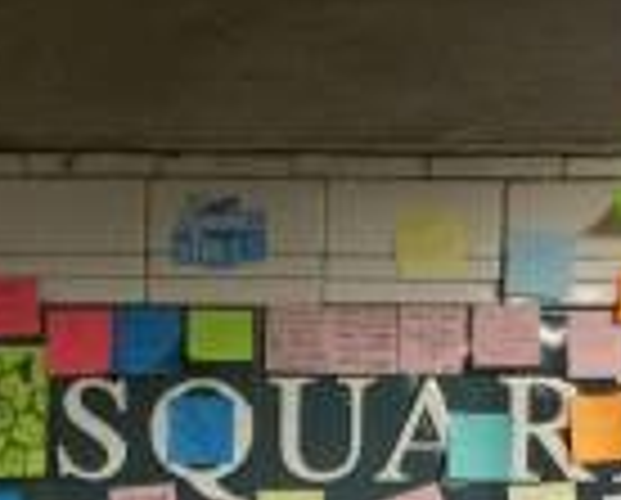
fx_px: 2173
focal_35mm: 118
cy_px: 730
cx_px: -36
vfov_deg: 12.5
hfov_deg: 15.9
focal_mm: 4.15
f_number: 2.2
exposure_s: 1/30
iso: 250
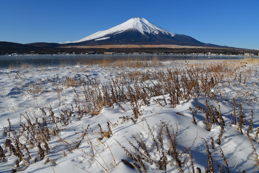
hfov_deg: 69.4
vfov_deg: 49.6
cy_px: 86
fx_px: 187
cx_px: 130
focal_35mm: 26
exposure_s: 1/100
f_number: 16
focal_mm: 26
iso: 64
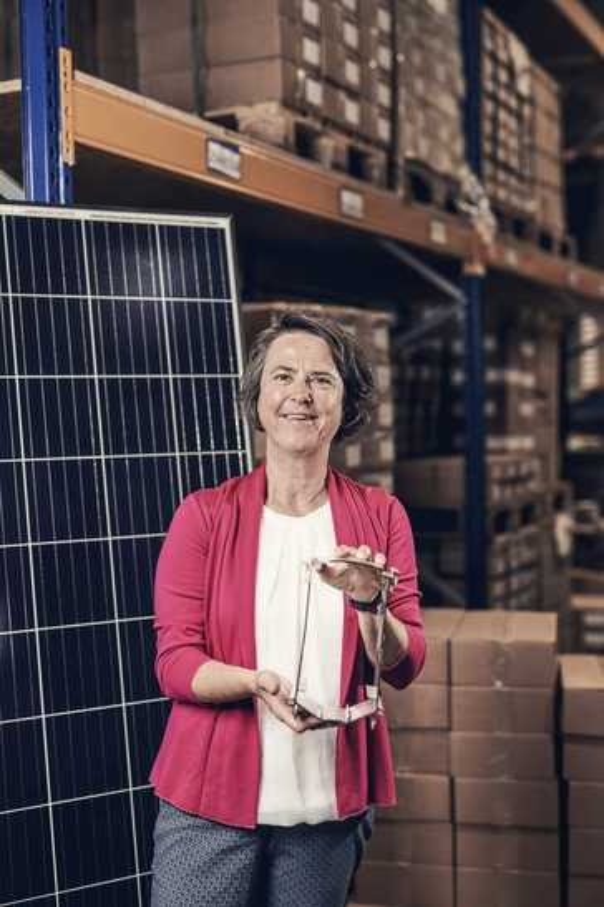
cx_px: 302
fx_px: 1258
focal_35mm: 50
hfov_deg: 27.0
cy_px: 454
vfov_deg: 39.6
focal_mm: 50
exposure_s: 1/125
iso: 100
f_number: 2
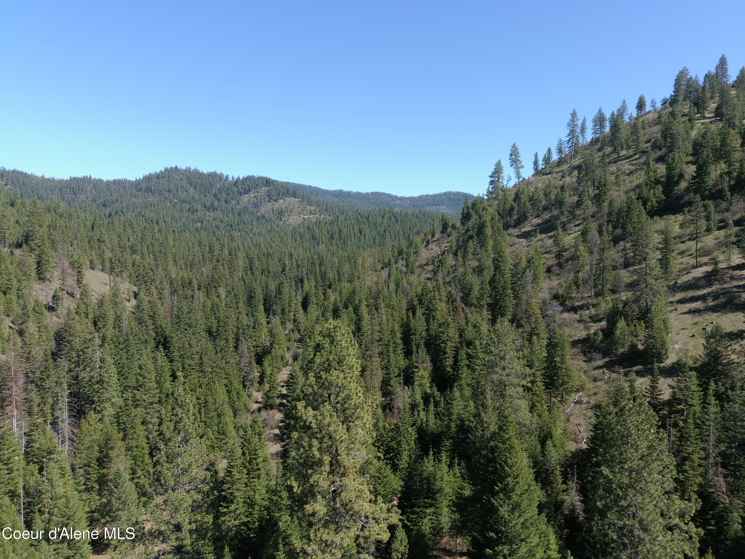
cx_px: 372
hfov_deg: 67.3
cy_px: 280
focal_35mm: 26
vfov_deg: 53.1
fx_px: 560
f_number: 1.8
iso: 100
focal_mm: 4.74
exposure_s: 1/640
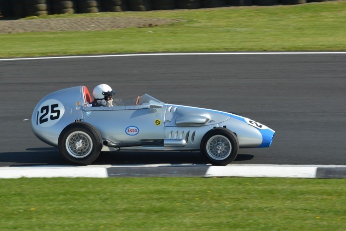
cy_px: 116
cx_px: 173
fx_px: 1730
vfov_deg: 7.6
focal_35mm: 180
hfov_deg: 11.4
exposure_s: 1/400
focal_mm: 120
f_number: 14
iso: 640
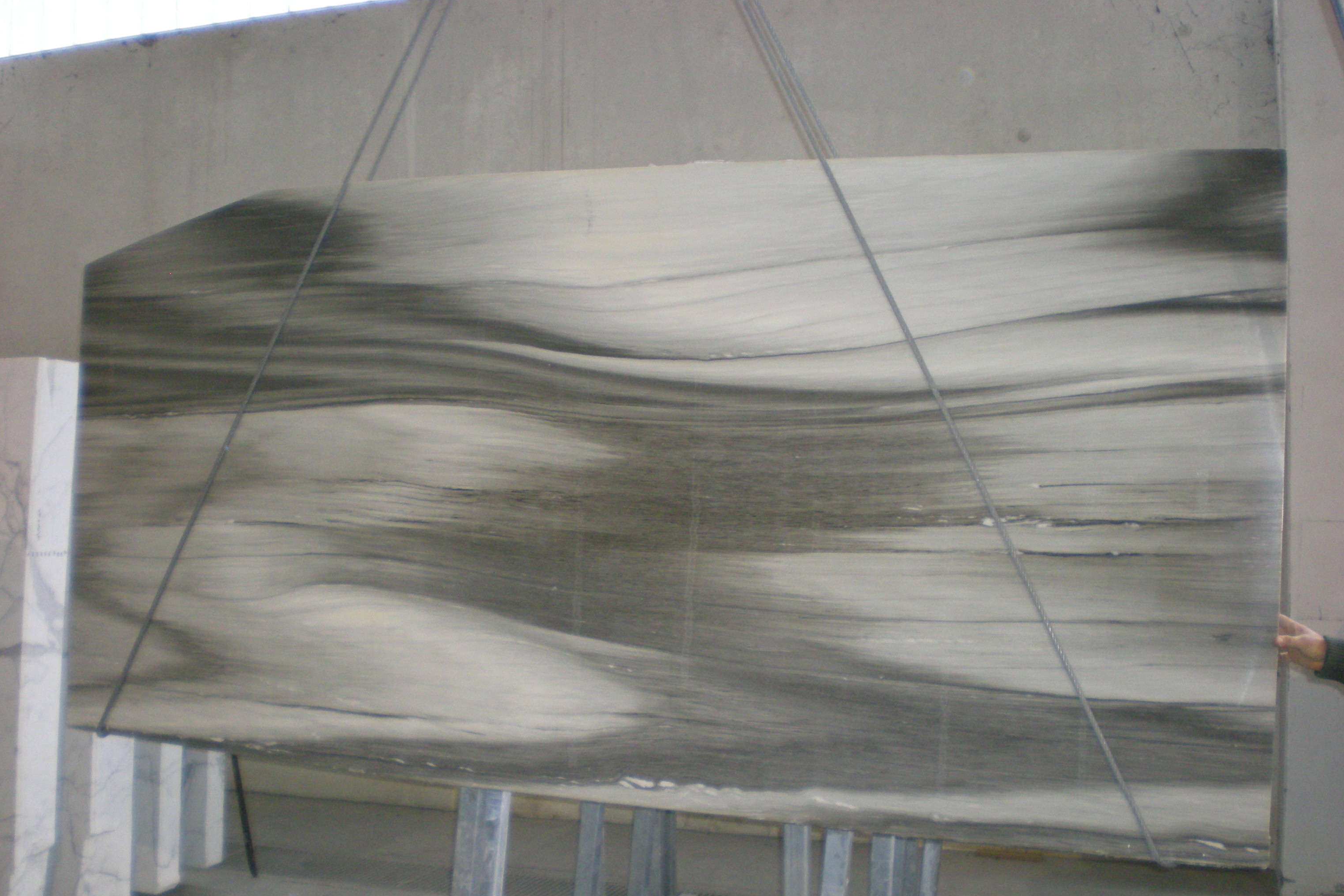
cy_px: 480
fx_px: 1493
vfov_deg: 33.4
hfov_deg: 48.5
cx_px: 672
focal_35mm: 40
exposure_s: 1/60
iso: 272
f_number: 3.1
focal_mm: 6.3
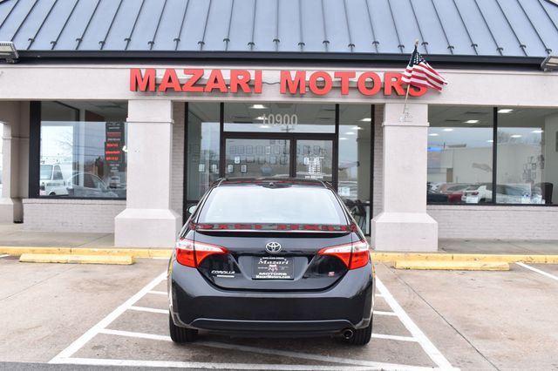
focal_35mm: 36
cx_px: 279
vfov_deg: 36.8
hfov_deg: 53.2
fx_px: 558
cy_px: 186
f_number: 8
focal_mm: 24
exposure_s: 1/160
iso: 400
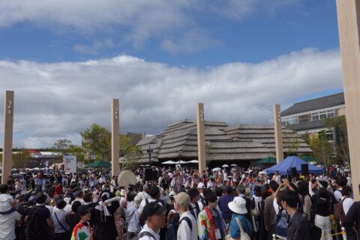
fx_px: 330
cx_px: 180
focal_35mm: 33
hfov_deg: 57.2
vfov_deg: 40.0
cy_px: 120
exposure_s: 1/250
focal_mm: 12.43
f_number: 4
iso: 160
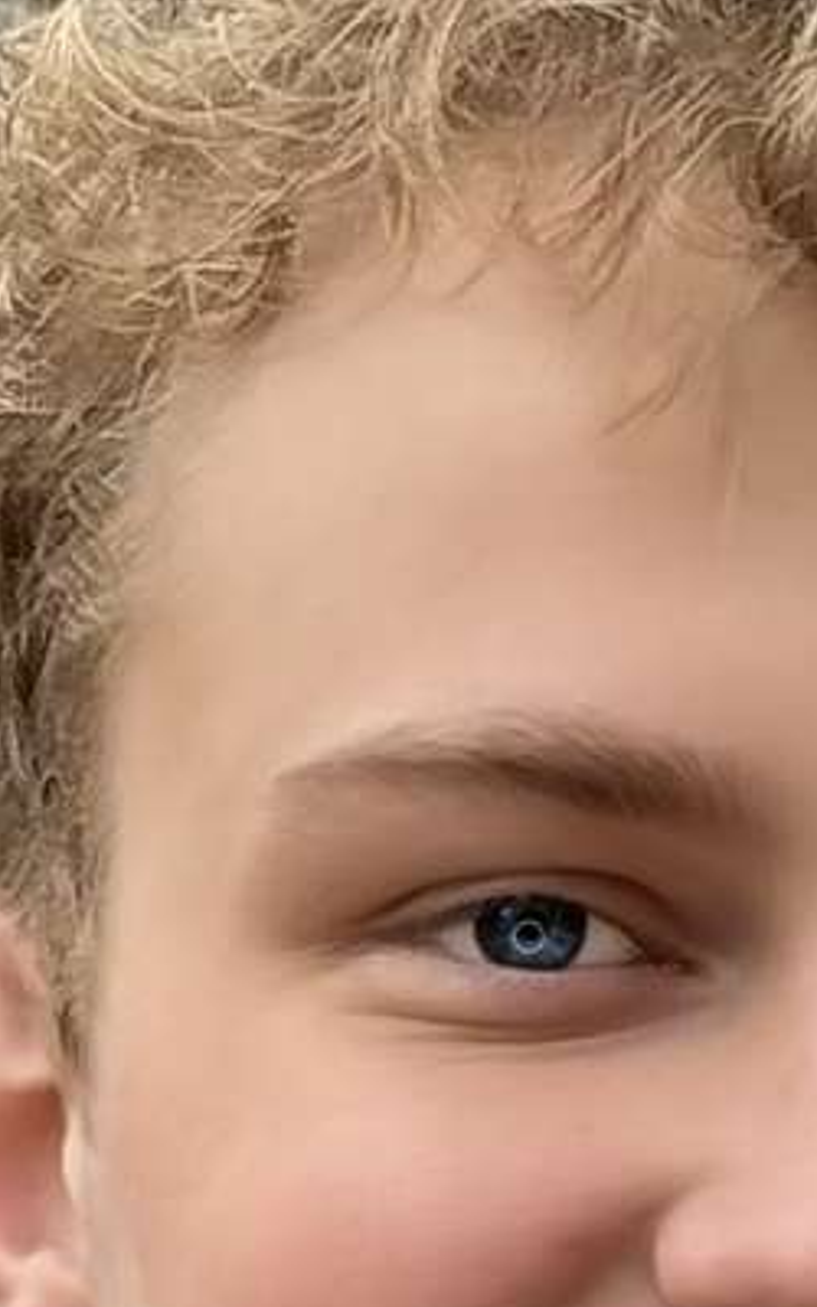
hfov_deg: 7.2
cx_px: 556
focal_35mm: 183
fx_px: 6519
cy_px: 1670
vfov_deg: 11.2
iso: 64
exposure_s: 1/245
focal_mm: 6.76
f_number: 1.78
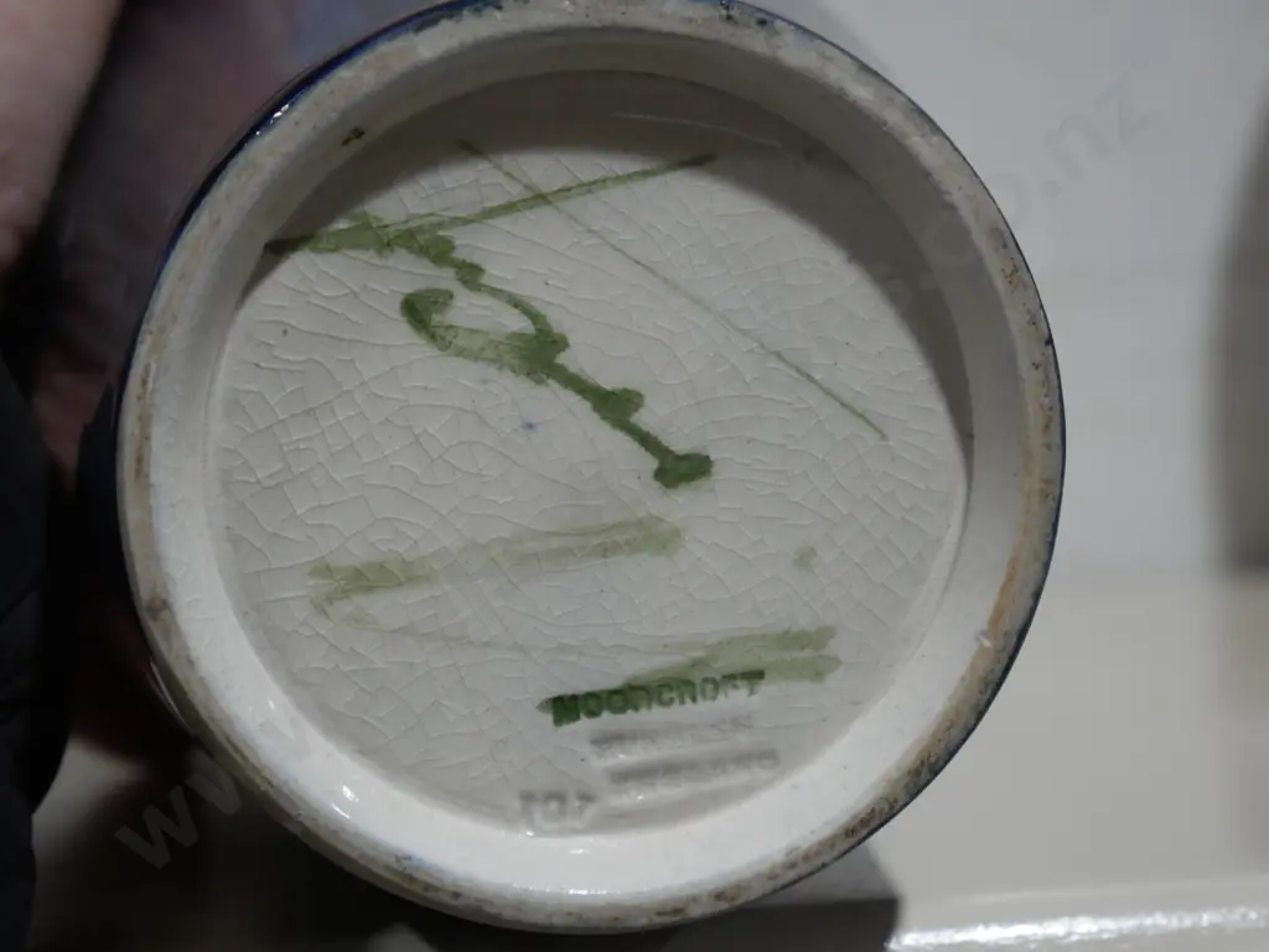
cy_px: 476
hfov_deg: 23.3
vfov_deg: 17.6
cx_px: 634
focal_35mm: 84
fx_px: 3081
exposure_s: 1/100
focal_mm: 42
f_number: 5.6
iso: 640
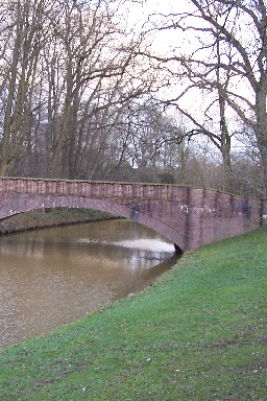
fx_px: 578
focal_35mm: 52
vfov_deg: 38.2
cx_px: 84
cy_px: 200
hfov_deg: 25.8
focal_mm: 5.6
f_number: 2.7
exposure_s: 1/30
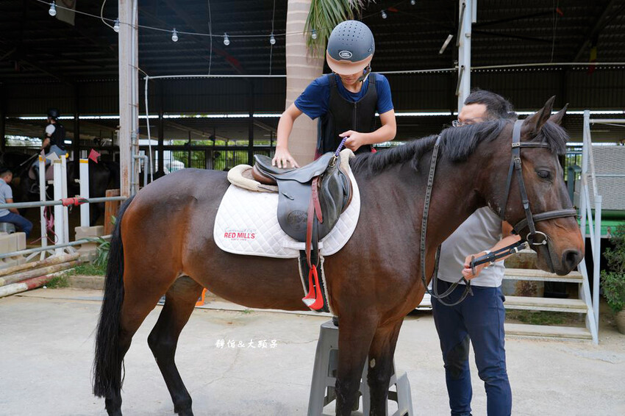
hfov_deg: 55.8
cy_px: 208
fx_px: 590
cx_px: 312
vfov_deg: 38.9
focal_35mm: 34
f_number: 6.3
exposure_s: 1/100
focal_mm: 34
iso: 160
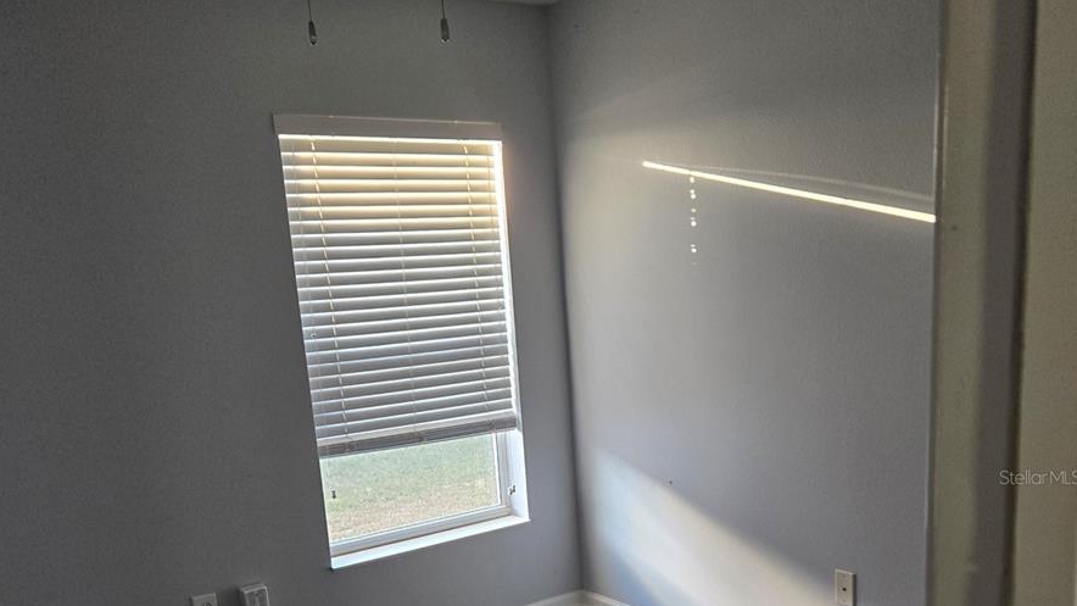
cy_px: 477
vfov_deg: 33.7
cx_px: 537
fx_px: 971
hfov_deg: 58.0
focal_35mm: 34
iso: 200
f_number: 1.8
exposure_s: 1/120
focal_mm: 5.4
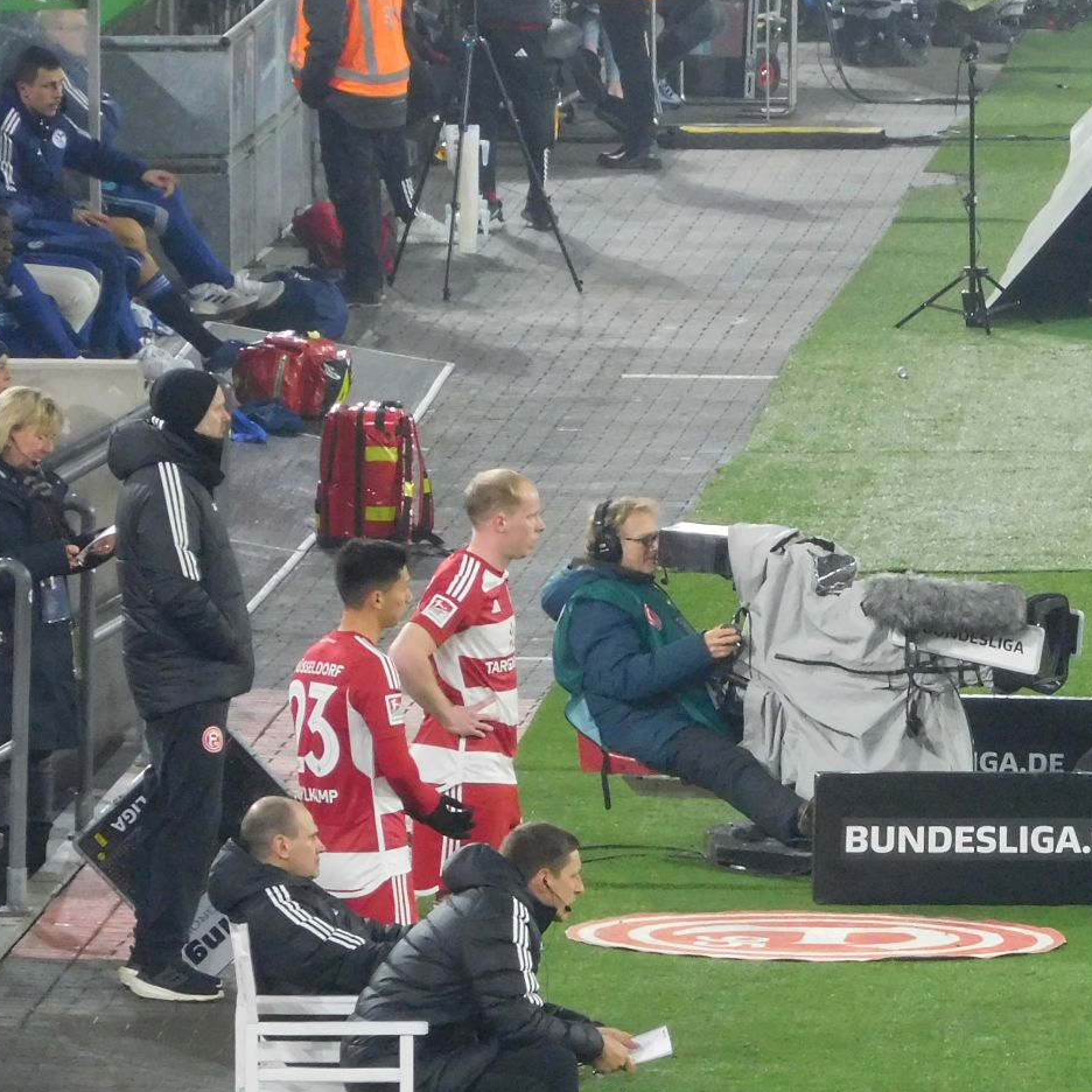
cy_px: 776
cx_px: 1003
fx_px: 23591
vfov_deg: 2.7
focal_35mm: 661
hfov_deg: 2.7
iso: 560
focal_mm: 62.4
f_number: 6
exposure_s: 1/60
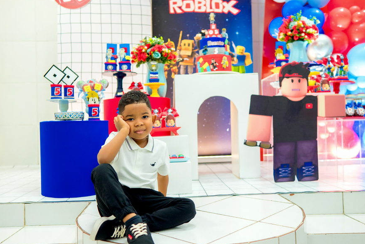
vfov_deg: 40.0
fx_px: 335
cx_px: 176
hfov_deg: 57.2
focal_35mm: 33
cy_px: 125
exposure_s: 1/160
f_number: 2
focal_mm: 24
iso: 2000
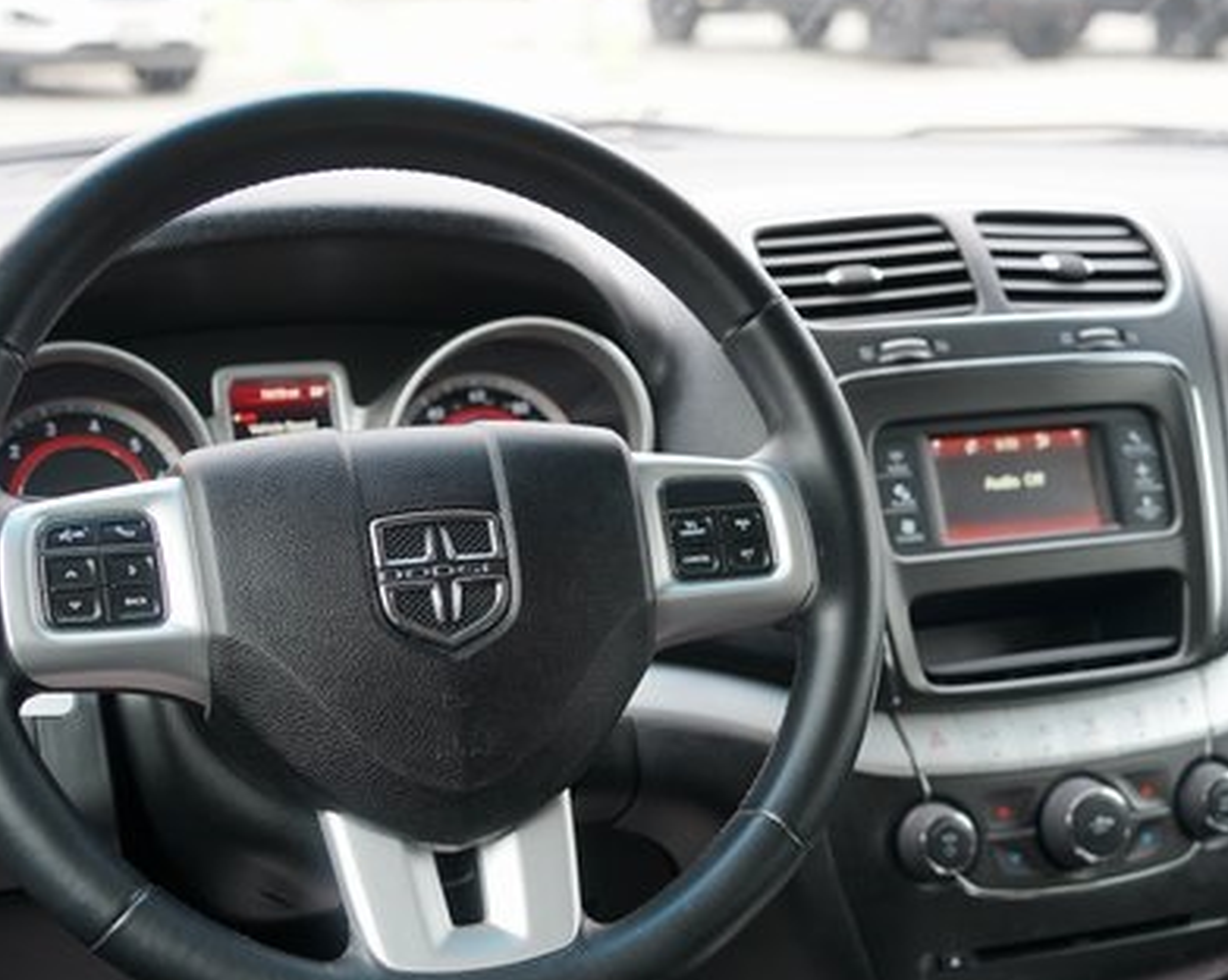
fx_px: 2178
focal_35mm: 60
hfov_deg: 31.4
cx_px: 688
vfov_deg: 25.3
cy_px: 623
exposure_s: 1/60
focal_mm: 39
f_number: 4
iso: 320
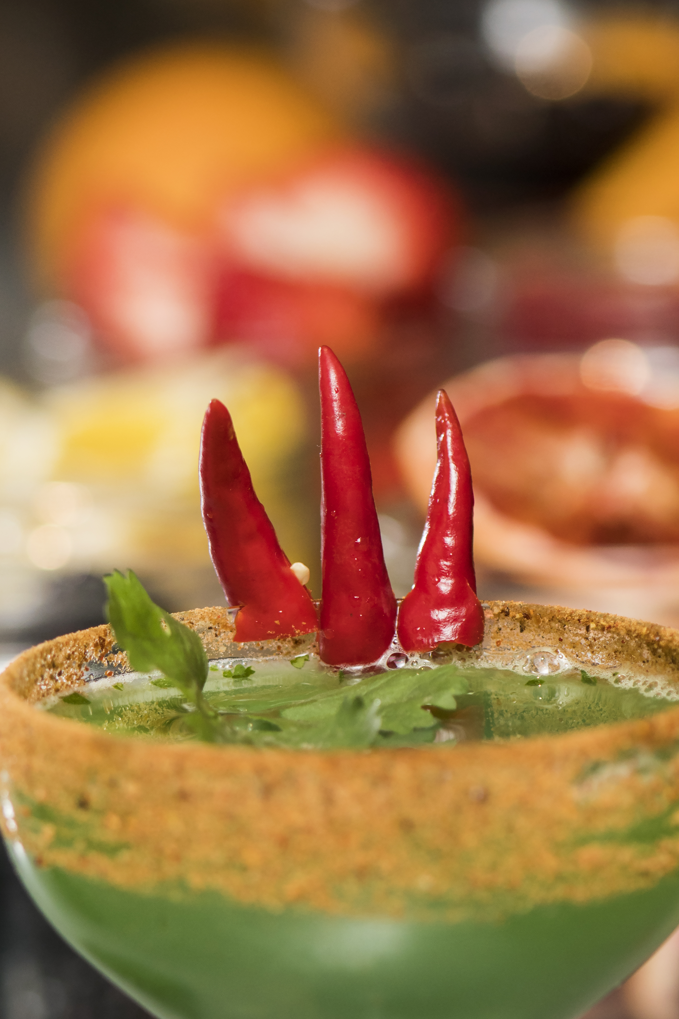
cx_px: 267
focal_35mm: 214
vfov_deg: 9.6
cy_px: 855
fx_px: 6053
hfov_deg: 6.4
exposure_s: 1/160
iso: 250
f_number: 4.5
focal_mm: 105
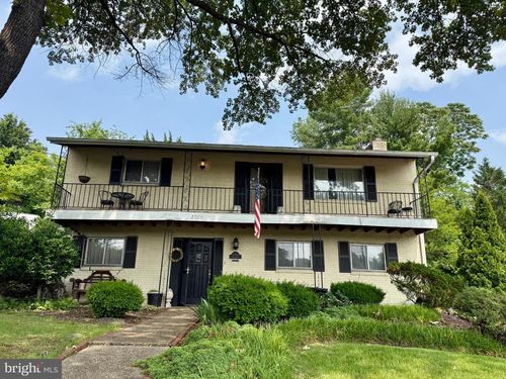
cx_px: 253
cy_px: 190
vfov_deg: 56.8
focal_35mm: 24
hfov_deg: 71.6
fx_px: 351
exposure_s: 1/2801
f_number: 1.78
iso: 80
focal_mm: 6.76
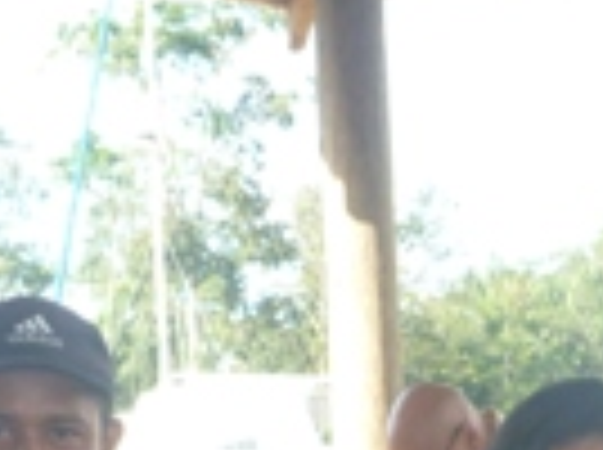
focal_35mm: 134
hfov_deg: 14.7
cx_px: 432
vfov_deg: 10.2
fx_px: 2330
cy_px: 904
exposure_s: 1/125
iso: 100
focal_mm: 4.9
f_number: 3.3
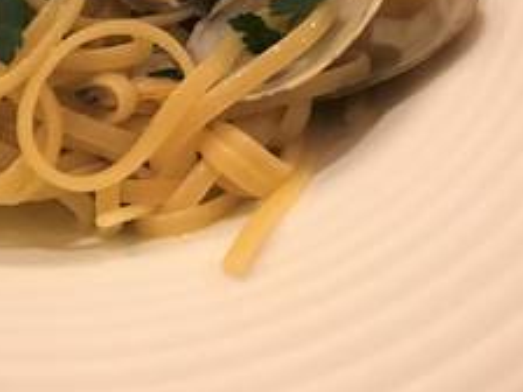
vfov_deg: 18.1
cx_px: 37
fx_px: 1209
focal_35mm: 80
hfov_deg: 23.7
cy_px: 40
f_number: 1.8
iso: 64
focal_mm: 3.99
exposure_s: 1/15
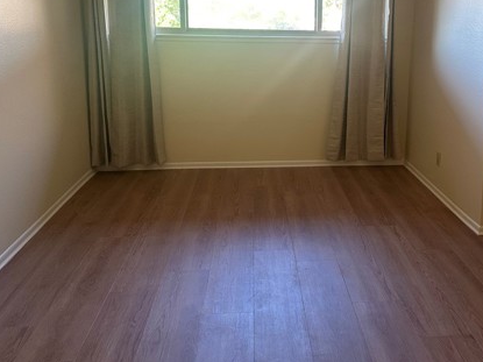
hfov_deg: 49.6
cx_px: 305
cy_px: 115
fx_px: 516
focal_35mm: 37
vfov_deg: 38.1
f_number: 1.78
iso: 250
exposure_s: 1/60
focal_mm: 6.86
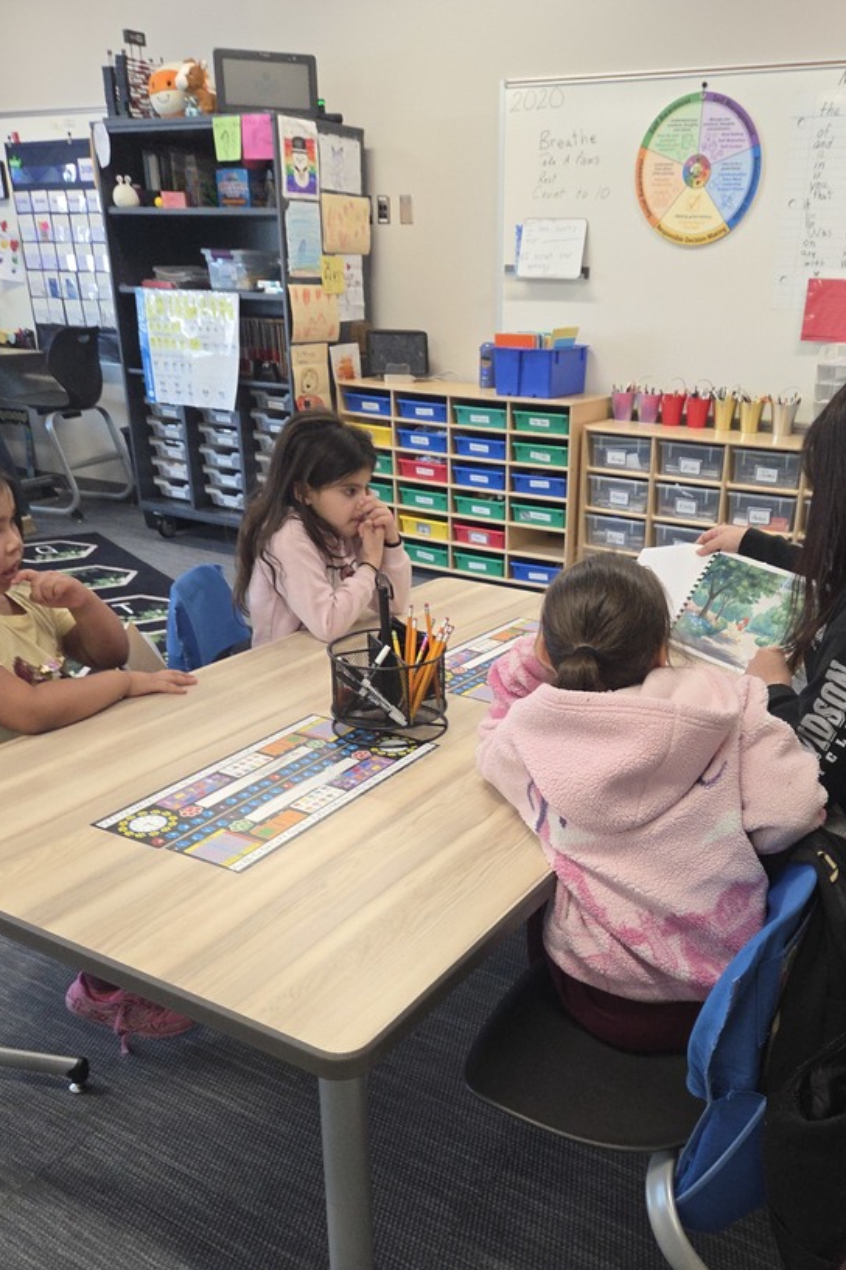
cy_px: 766
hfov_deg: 43.1
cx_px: 549
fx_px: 1058
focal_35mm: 30
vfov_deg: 61.4
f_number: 1.8
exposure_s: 1/120
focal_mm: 5.4
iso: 320
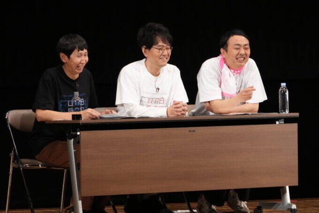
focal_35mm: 339
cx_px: 160
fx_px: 3003
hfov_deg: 6.1
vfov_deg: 4.1
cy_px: 106
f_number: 6.3
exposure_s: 1/200
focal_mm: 226
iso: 4000
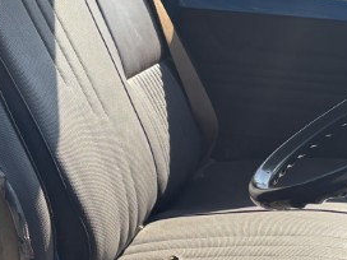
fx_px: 982
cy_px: 120
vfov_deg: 15.1
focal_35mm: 98
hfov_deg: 19.9
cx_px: 253
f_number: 1.6
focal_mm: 5.96
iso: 50
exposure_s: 1/1381
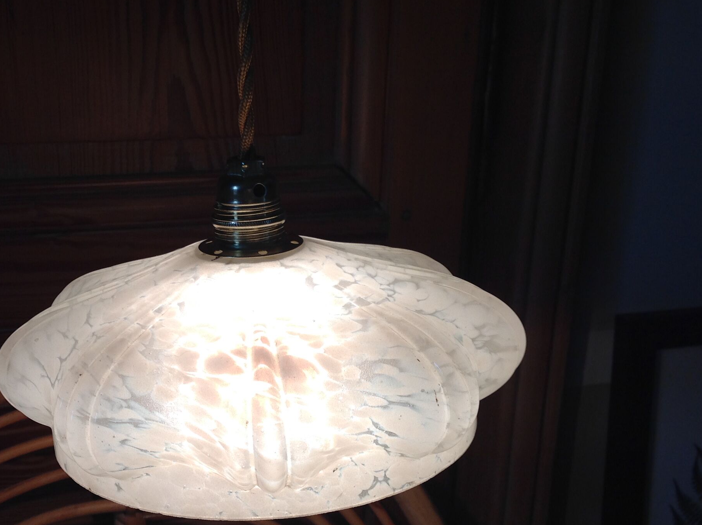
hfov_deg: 37.8
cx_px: 233
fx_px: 1013
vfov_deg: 29.0
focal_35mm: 50
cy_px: 289
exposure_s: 1/123
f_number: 2.4
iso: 50
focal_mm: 4.28
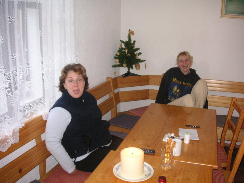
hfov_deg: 50.1
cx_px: 122
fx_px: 261
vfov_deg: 38.7
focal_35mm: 37
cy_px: 92
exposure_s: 1/45
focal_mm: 6.1
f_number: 2.8
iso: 160
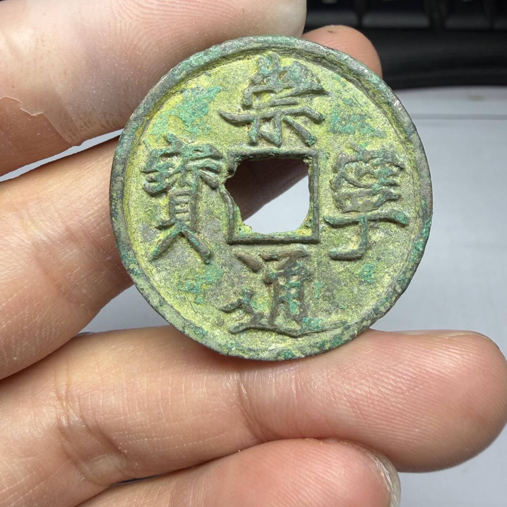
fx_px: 514
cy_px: 223
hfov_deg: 52.5
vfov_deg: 52.4
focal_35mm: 31
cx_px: 251
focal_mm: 2.22
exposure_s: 1/121
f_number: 2.2
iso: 50
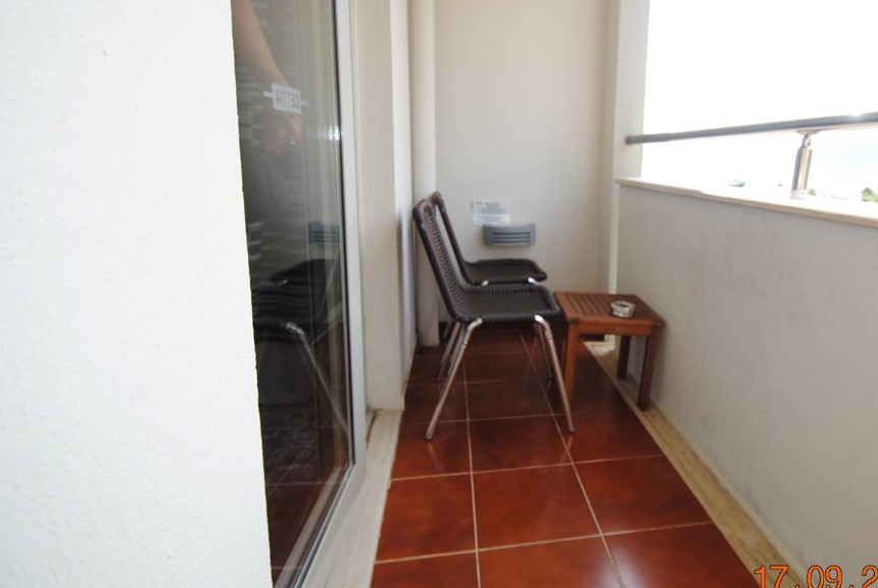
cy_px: 246
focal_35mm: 20
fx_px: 488
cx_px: 568
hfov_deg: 81.7
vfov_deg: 61.7
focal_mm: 10
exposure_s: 1/200
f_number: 4
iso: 100
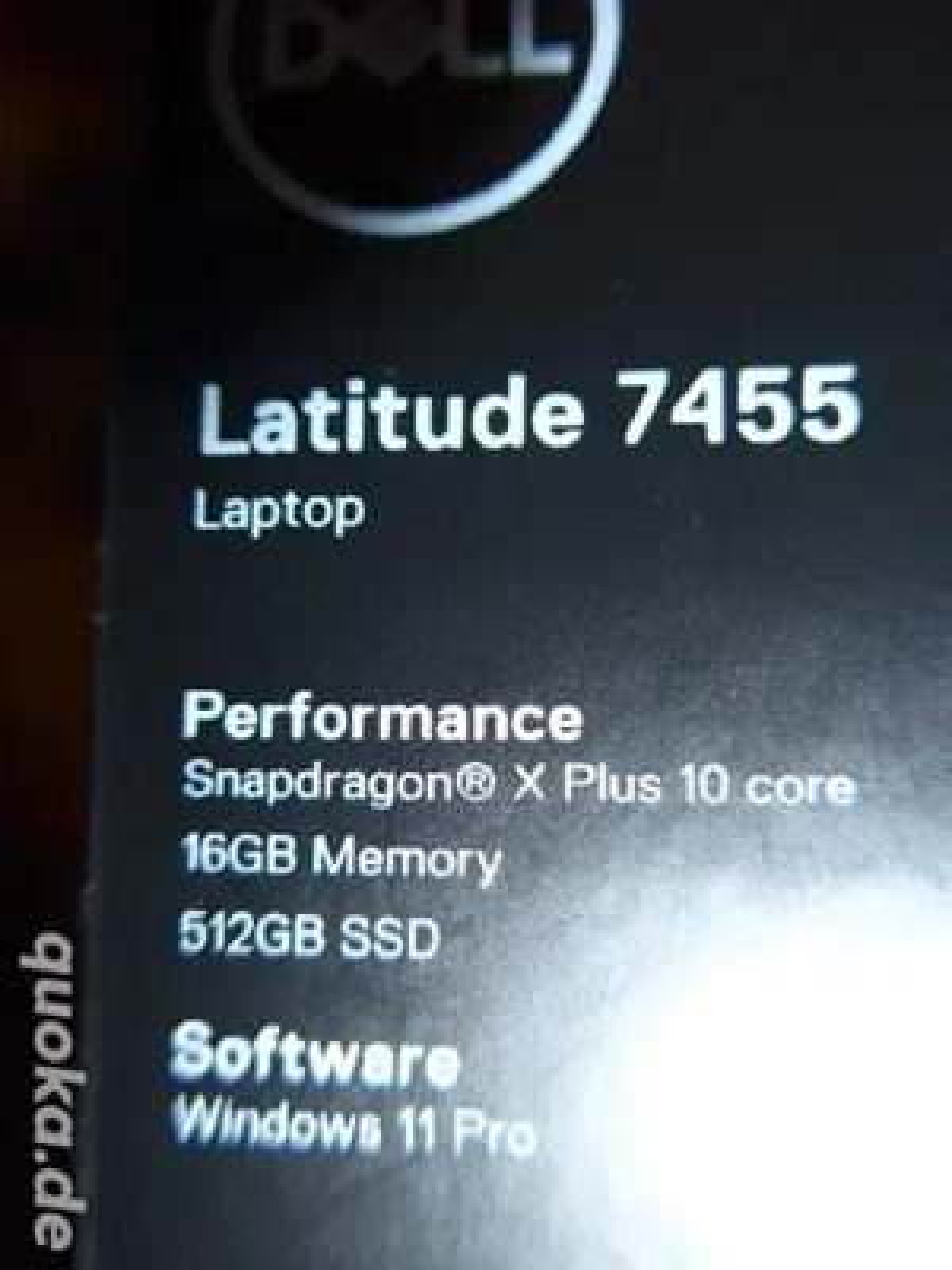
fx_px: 1063
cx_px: 476
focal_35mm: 29
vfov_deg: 61.7
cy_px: 635
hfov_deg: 48.2
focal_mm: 6
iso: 80
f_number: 2
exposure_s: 1/60
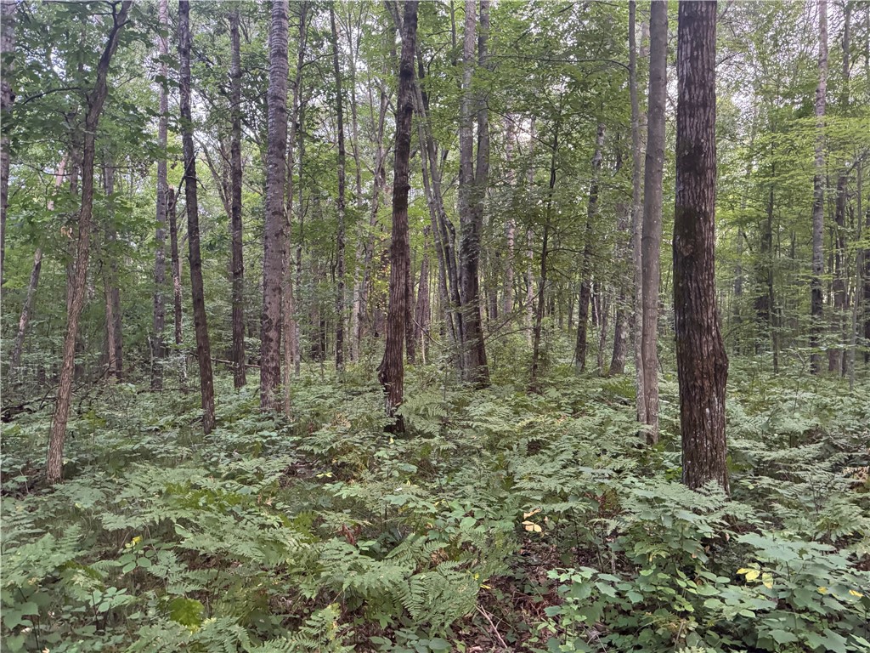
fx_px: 603
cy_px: 326
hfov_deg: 71.6
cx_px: 435
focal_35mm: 24
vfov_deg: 56.8
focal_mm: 6.76
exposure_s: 1/58
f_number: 1.78
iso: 800
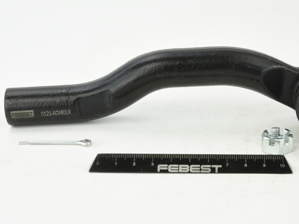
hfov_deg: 22.5
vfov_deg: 17.0
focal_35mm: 87
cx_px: 183
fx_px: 752
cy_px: 120
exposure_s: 1/2.5
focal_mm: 60
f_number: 32
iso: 100
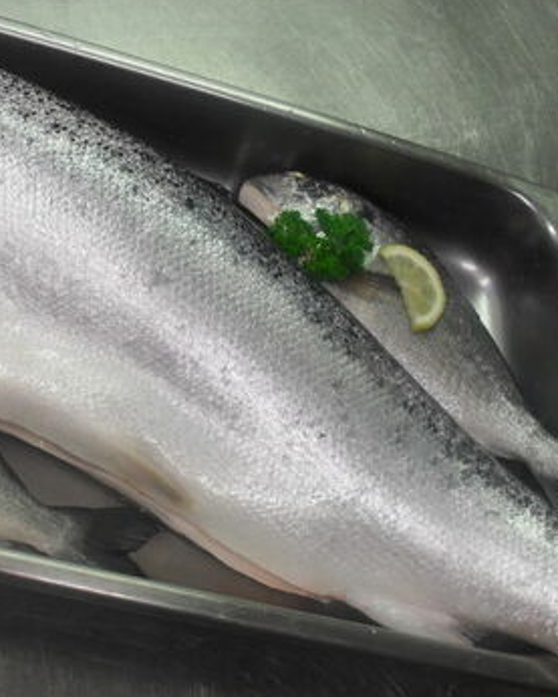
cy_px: 336
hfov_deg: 26.0
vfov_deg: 32.5
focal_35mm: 58
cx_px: 164
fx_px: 1197
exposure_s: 1/30
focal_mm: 6.3
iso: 100
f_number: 3.2
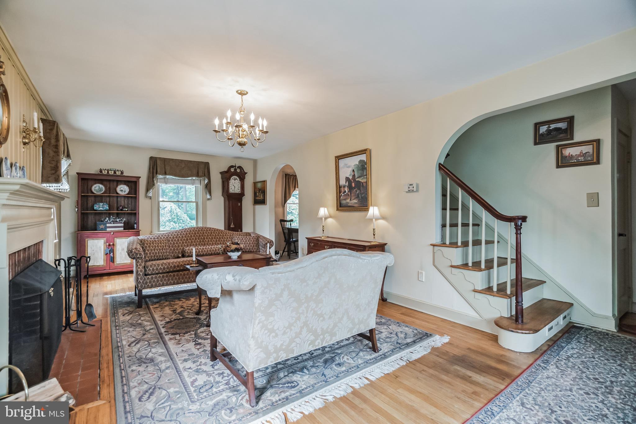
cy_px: 212
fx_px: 283
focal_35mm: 16
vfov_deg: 73.7
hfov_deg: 96.7
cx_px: 318
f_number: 4.5
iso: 320
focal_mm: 16
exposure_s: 1/60
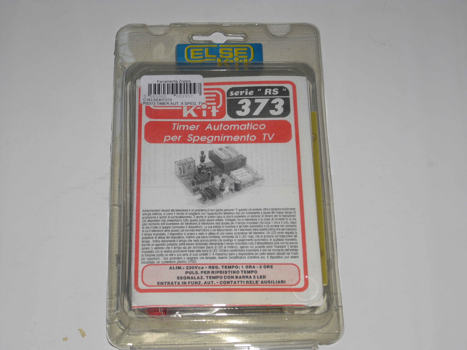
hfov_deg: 25.0
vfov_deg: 18.9
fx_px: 1052
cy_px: 175
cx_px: 234
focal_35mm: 78
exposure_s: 1/60
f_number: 4.2
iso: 100
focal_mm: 12.8
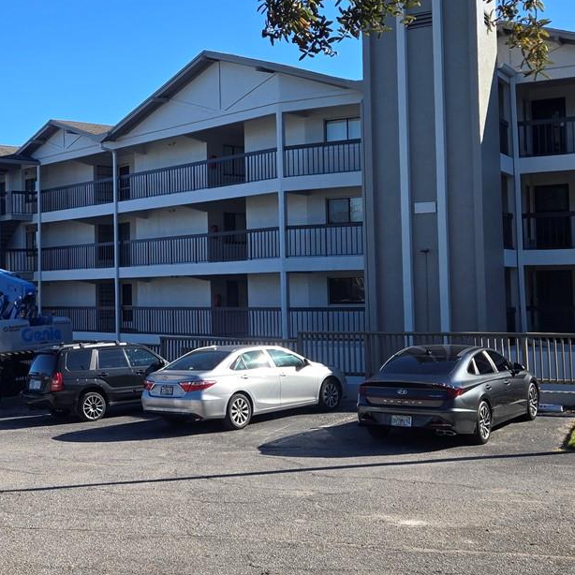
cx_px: 162
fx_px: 996
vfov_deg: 32.1
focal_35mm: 53
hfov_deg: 31.8
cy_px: 219
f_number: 1.8
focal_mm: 5.4
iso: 25
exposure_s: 1/1325
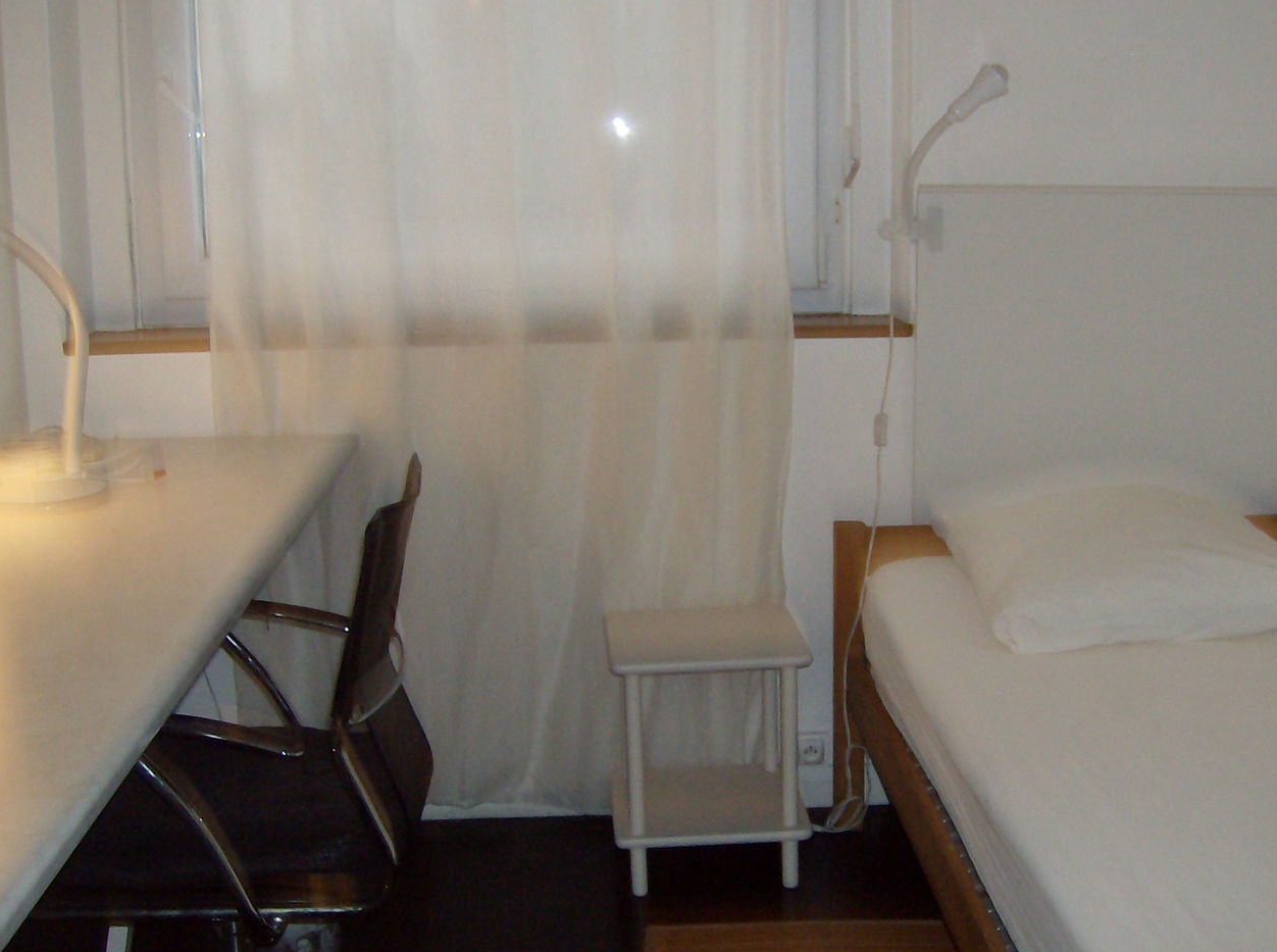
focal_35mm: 46
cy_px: 463
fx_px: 1693
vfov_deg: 31.4
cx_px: 799
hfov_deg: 41.0
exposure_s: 1/60
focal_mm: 6
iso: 200
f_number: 2.8
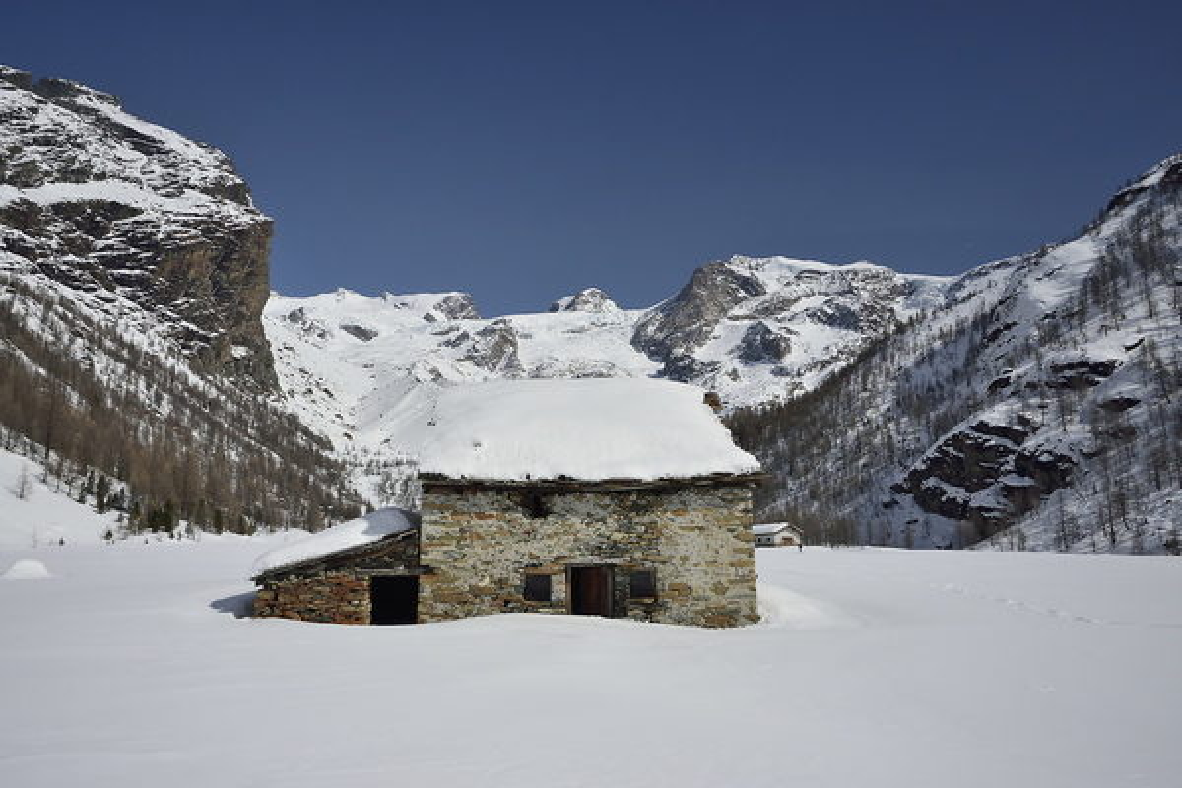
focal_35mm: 30
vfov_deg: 43.6
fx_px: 985
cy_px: 394
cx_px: 591
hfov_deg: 61.9
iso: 450
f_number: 7.1
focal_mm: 20
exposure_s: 1/2000
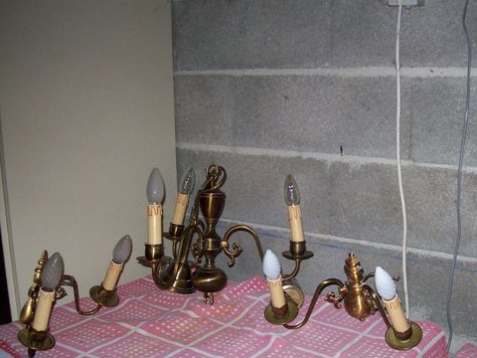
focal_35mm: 45
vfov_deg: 32.1
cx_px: 245
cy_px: 220
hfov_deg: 42.1
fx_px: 620
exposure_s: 1/64
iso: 200
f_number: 2.7
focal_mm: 6
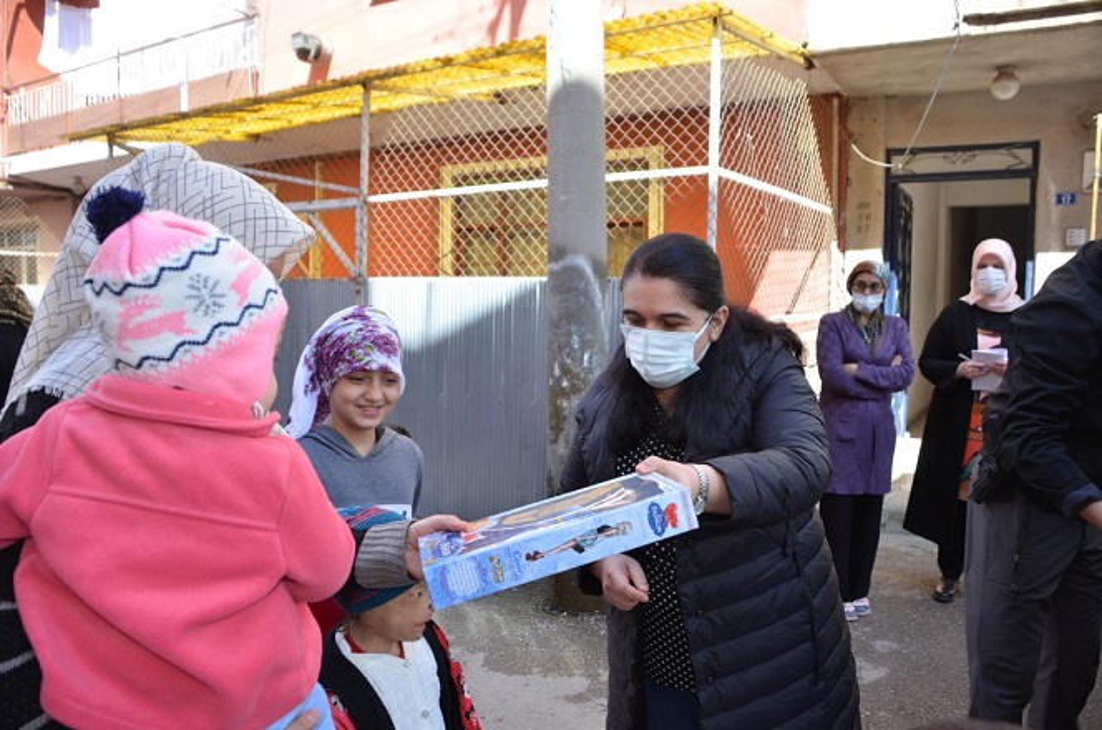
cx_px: 551
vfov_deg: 47.8
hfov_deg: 67.5
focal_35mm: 27
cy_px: 365
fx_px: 825
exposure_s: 1/250
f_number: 4
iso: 140
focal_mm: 18
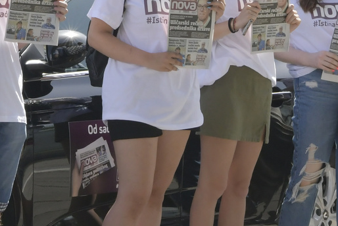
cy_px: 91
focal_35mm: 282
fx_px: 2648
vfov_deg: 4.9
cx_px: 48
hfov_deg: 7.3
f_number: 18
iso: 800
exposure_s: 1/320
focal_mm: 58
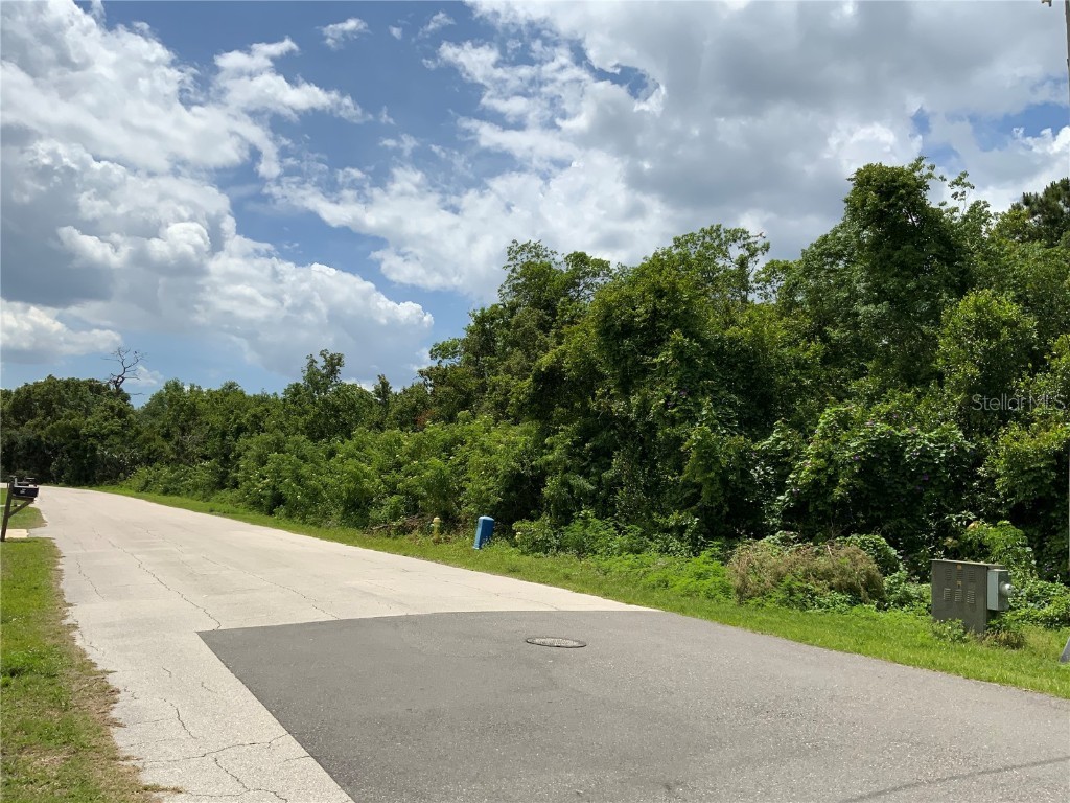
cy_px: 402
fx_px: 896
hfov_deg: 61.7
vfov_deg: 48.2
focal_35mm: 29
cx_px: 535
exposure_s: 1/4405
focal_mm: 3
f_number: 1.8
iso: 20
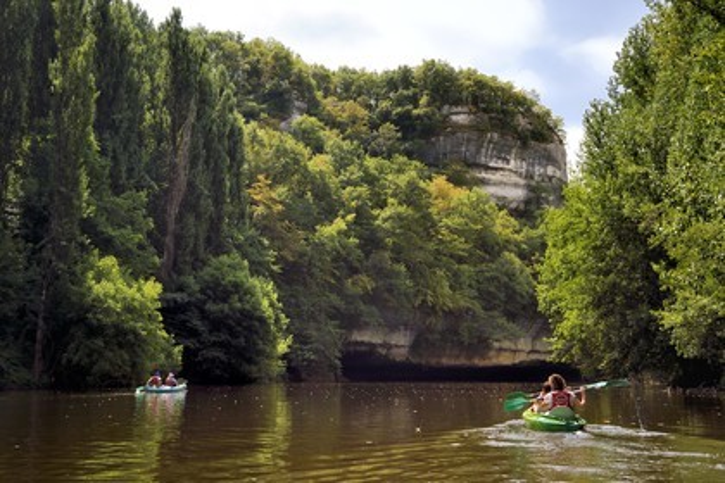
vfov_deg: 28.1
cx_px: 362
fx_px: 967
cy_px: 242
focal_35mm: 48
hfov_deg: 41.1
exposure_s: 1/250
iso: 400
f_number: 13
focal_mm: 48
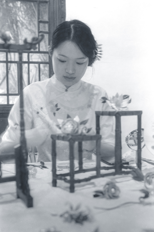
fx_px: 867
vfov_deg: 15.2
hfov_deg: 10.1
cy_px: 116
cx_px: 77
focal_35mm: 135
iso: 160
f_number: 11
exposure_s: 1
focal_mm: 135
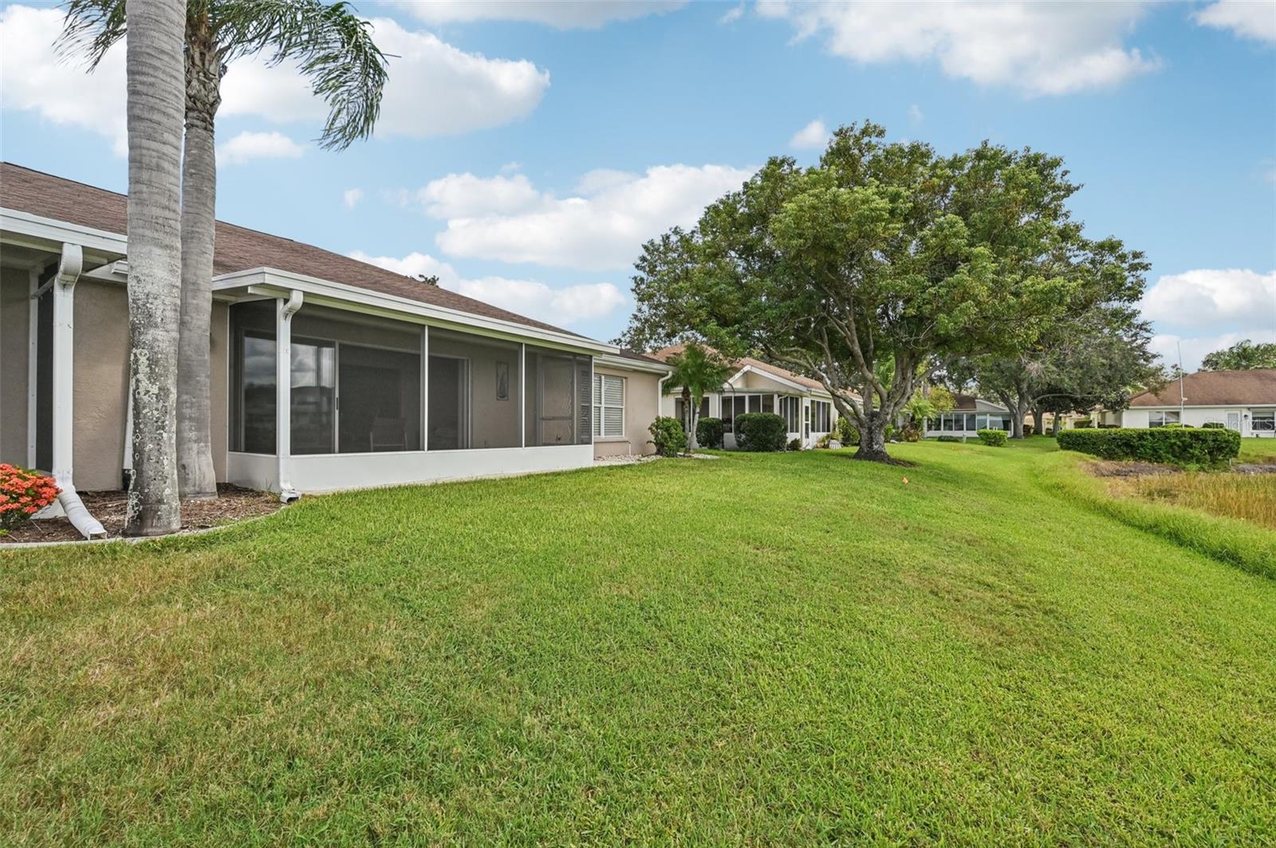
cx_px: 638
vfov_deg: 77.2
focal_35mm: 15
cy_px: 424
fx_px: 531
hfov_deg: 100.5
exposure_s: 1/800
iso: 400
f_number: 8
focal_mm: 15
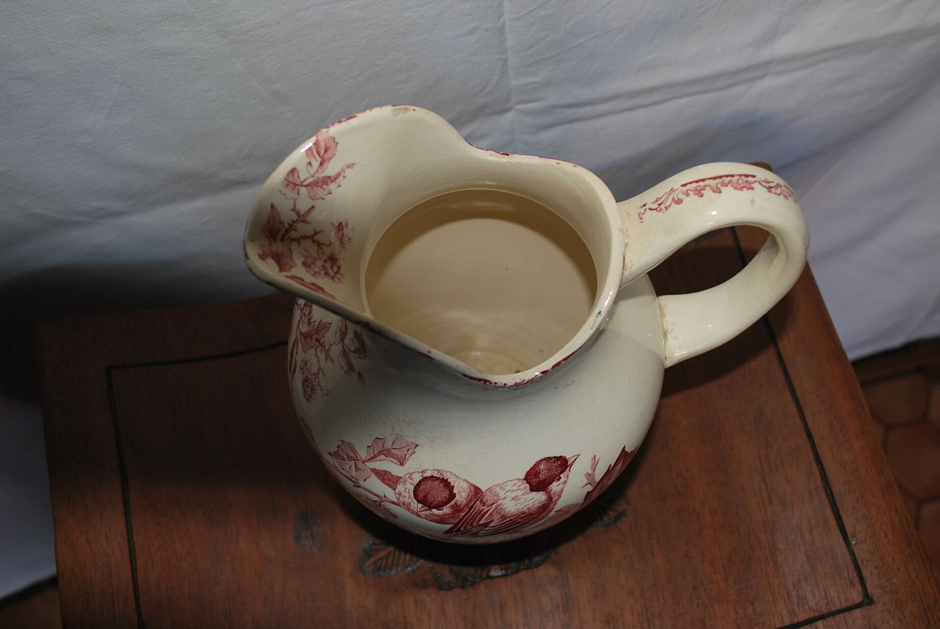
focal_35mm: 41
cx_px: 490
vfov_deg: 32.7
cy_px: 318
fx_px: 1072
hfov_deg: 47.3
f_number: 4.5
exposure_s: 1/60
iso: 200
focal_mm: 26
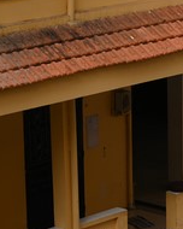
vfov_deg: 9.2
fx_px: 1415
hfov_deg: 7.3
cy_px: 189
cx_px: 230
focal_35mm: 209
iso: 160
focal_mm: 65
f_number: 4
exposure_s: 1/640
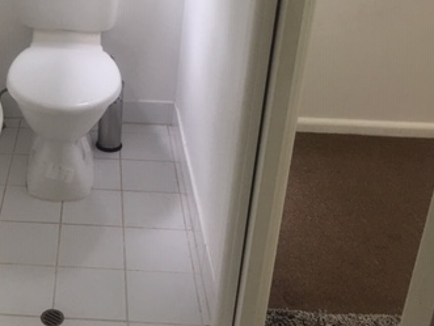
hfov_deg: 33.0
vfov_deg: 25.5
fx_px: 703
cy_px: 43
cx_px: 67
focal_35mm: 56
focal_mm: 4.15
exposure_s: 1/17
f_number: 2.2
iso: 50
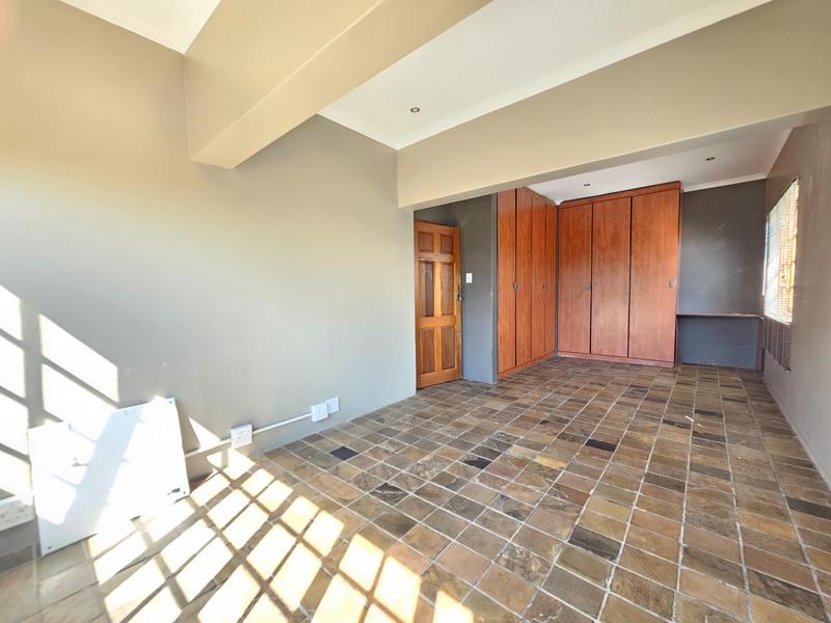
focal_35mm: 13
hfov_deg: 106.2
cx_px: 416
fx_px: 312
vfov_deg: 89.9
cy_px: 312
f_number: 2.2
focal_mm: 2.2
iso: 200
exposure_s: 1/60
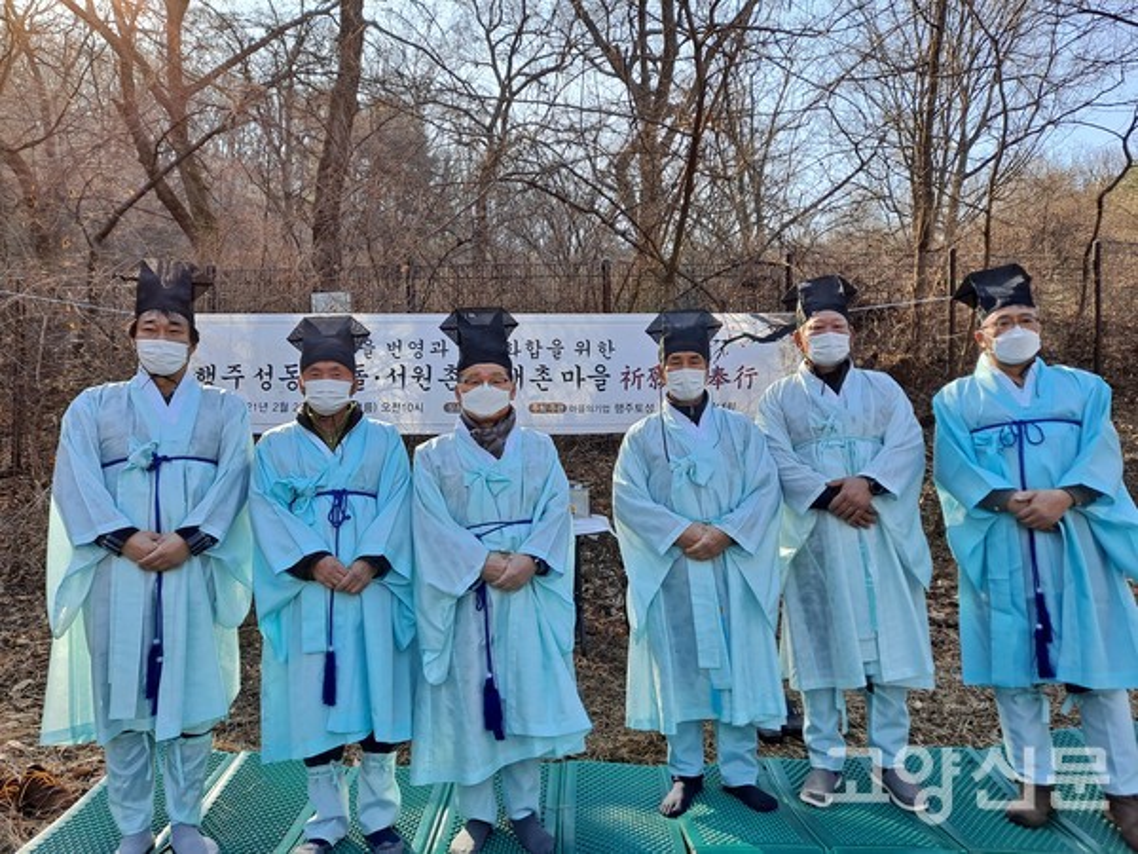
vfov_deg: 54.9
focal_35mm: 25
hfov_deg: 69.4
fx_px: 822
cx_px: 569
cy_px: 427
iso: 32
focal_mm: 4.6
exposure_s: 1/564
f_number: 2
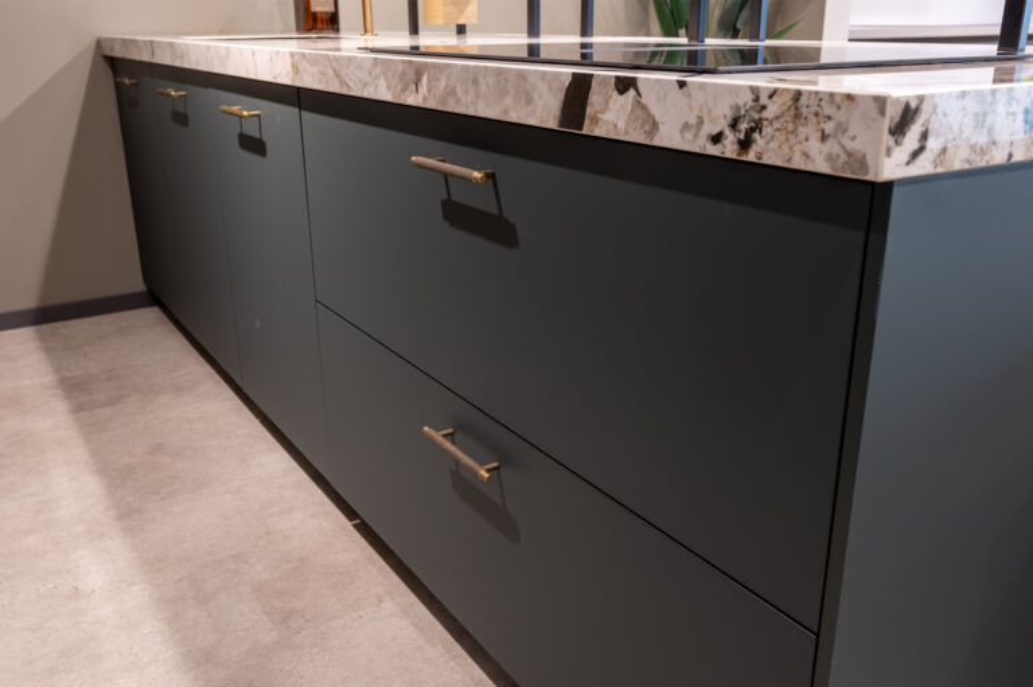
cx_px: 516
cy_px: 344
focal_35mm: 32
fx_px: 932
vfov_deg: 40.5
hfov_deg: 58.0
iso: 400
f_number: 7.1
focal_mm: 32.5
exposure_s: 1/10
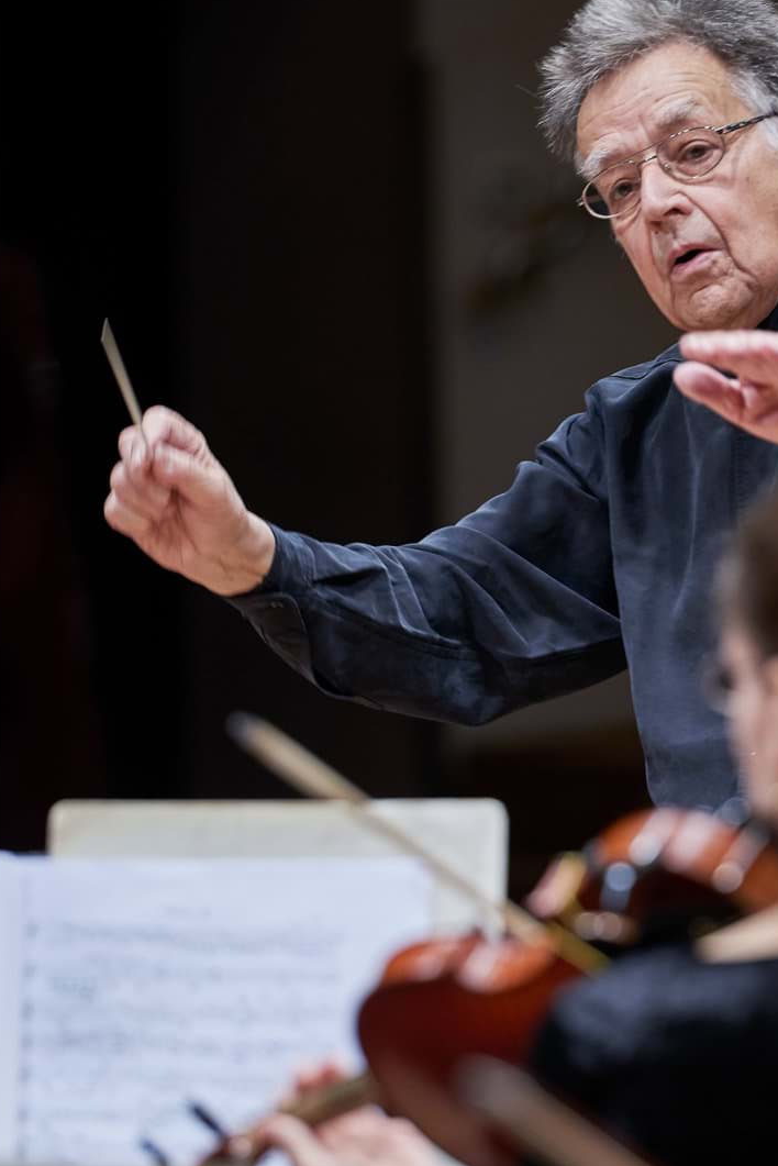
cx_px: 576
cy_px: 625
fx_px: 12504
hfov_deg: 3.6
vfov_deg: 5.3
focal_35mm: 386
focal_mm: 200
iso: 800
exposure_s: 1/100
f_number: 3.5
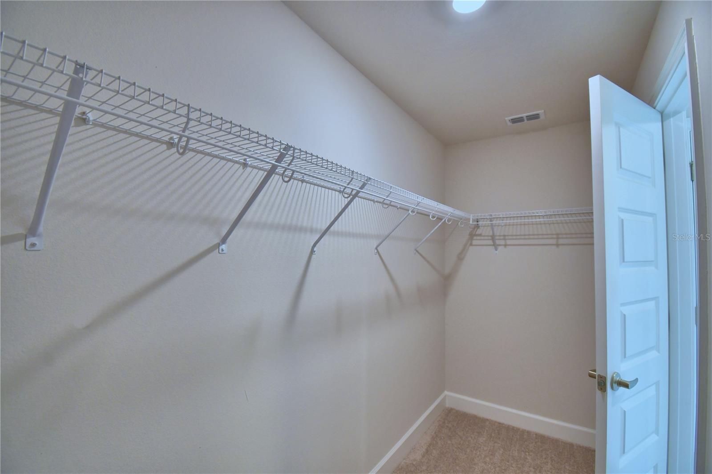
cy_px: 237
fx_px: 297
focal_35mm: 15
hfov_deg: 100.4
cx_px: 356
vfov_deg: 77.3
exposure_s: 1/40
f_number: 4.5
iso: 400
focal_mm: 10
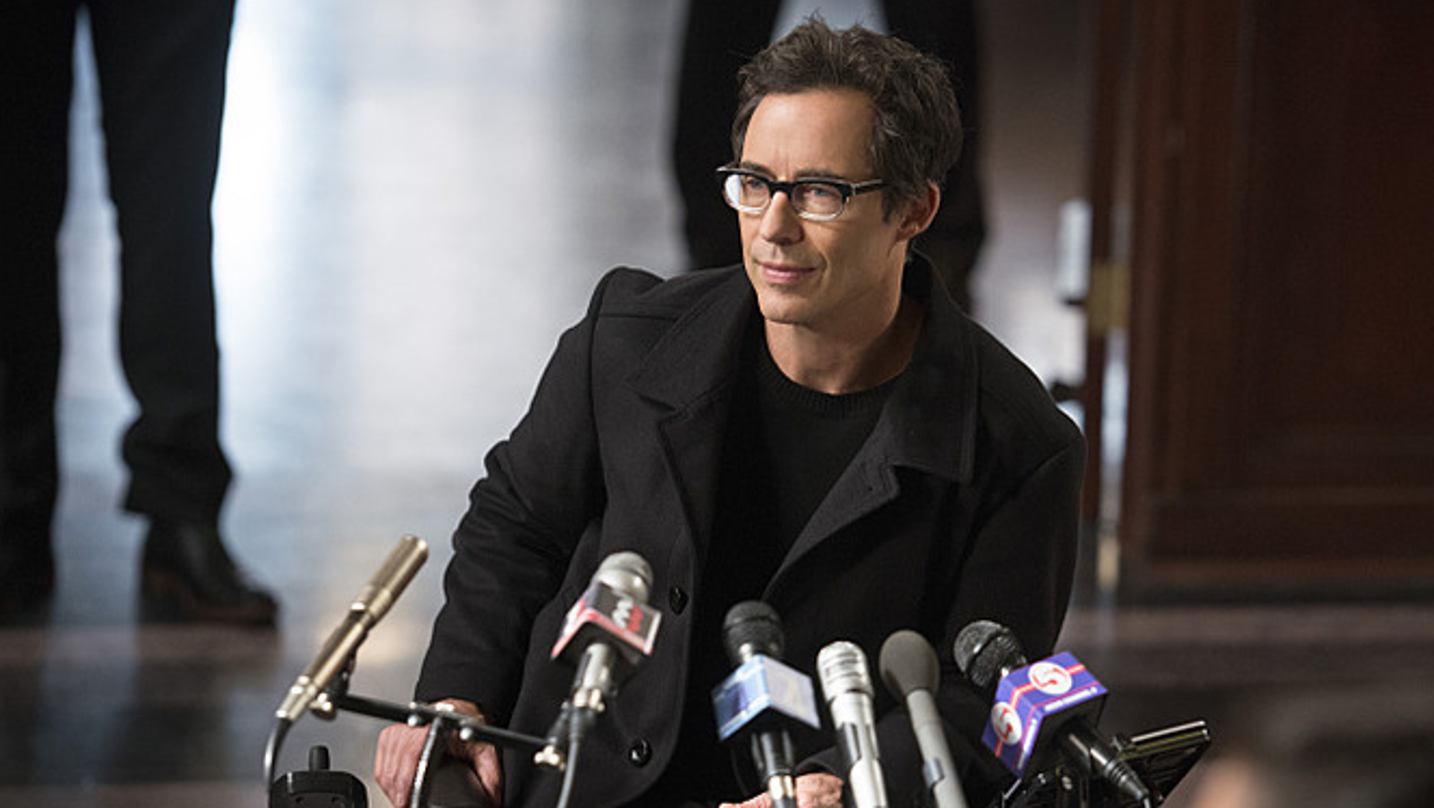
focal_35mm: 166
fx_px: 6314
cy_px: 464
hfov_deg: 13.0
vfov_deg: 7.3
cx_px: 754
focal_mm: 135
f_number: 2.8
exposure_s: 1/125
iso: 2000
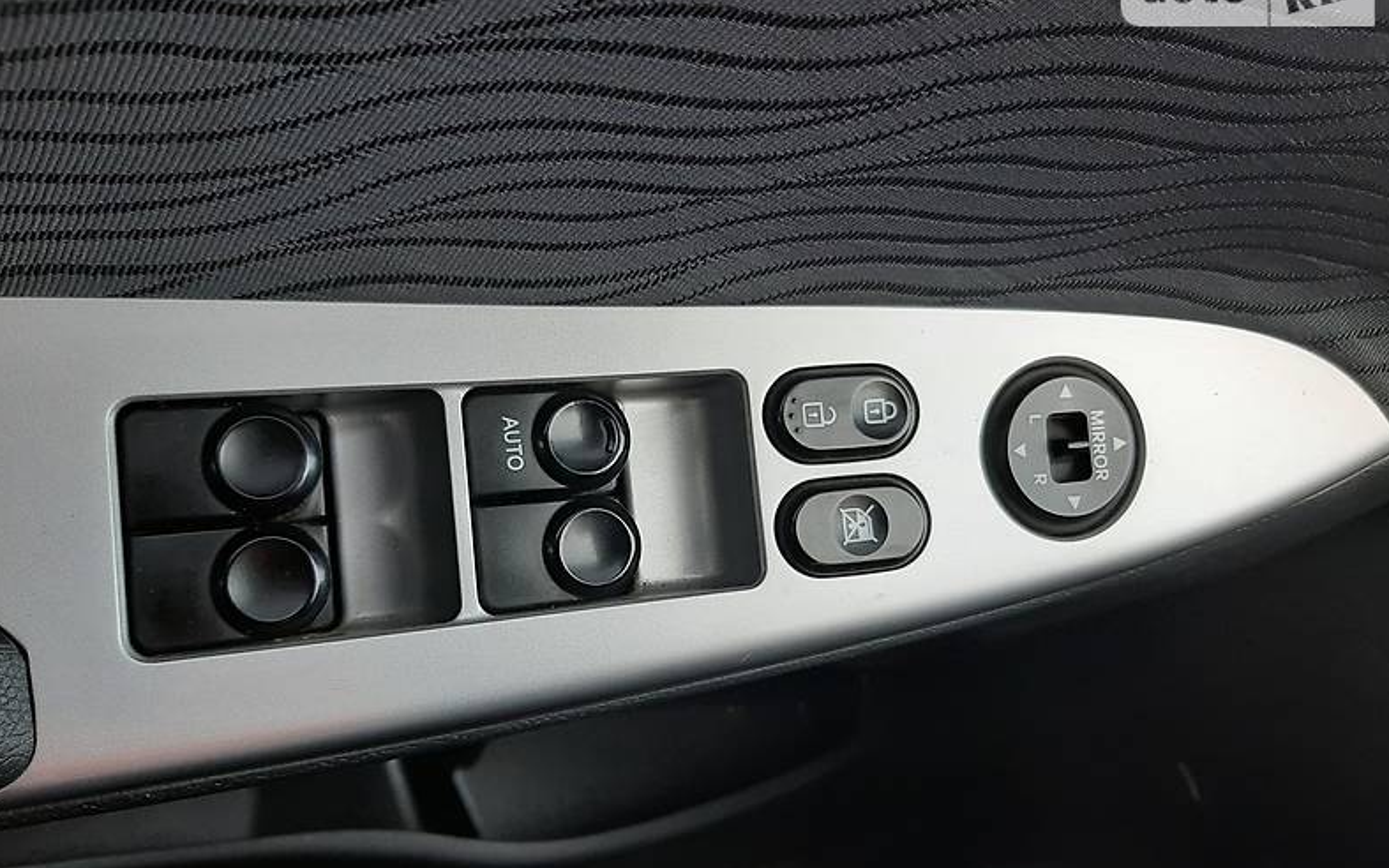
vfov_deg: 44.5
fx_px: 1060
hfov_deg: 66.5
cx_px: 695
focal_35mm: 28
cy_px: 459
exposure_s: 1/100
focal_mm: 3.9
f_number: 1.7
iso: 64
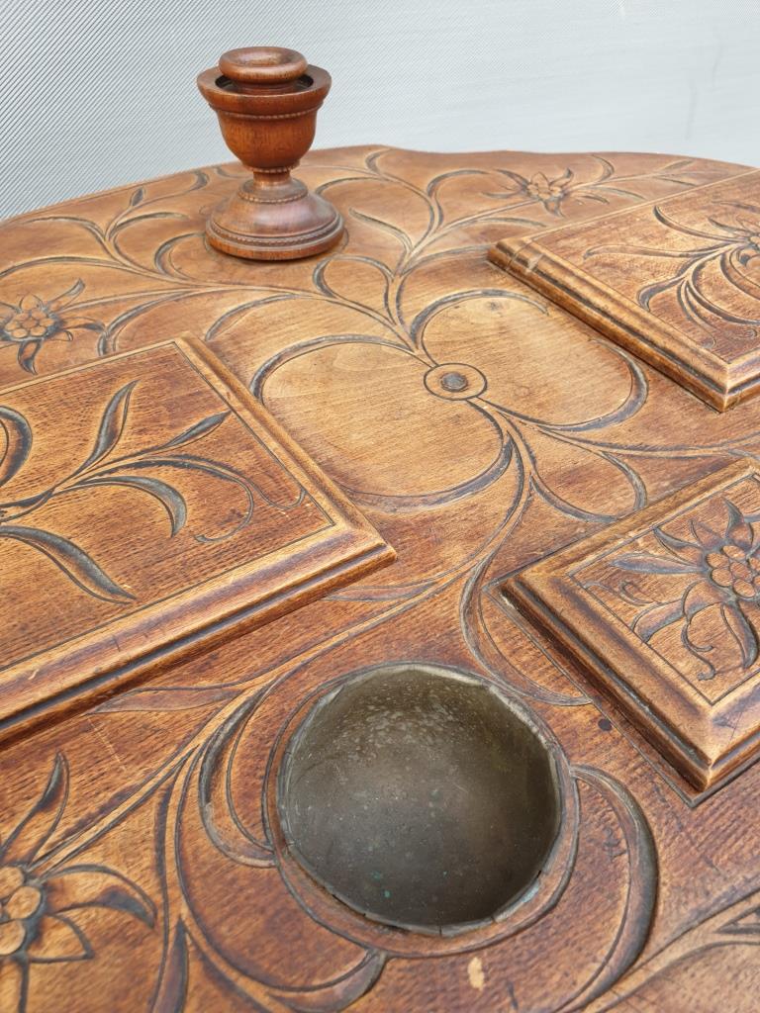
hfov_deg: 53.1
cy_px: 506
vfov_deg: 67.3
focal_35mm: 26
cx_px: 380
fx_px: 761
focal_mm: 4.3
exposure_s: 1/50
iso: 64
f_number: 2.4
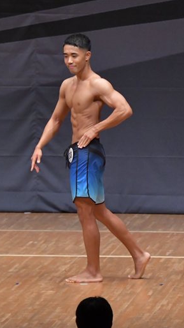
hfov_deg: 3.2
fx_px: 3288
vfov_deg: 5.7
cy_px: 164
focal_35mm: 379
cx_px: 240
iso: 6400
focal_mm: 160
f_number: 5.6
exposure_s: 1/400
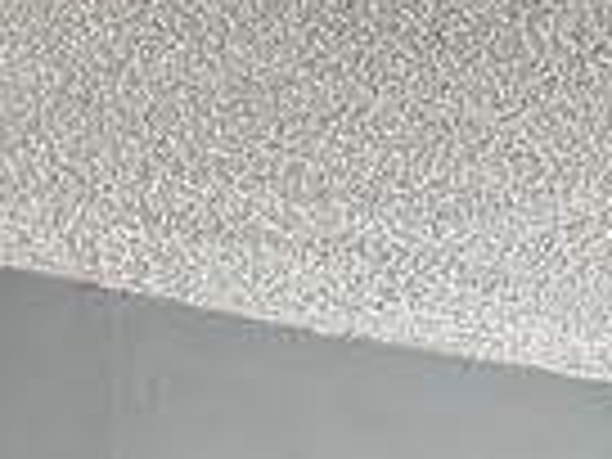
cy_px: 1494
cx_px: -9
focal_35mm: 181
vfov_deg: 7.1
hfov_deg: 10.8
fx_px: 3200
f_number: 1.78
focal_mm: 6.76
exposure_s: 1/120
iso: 320
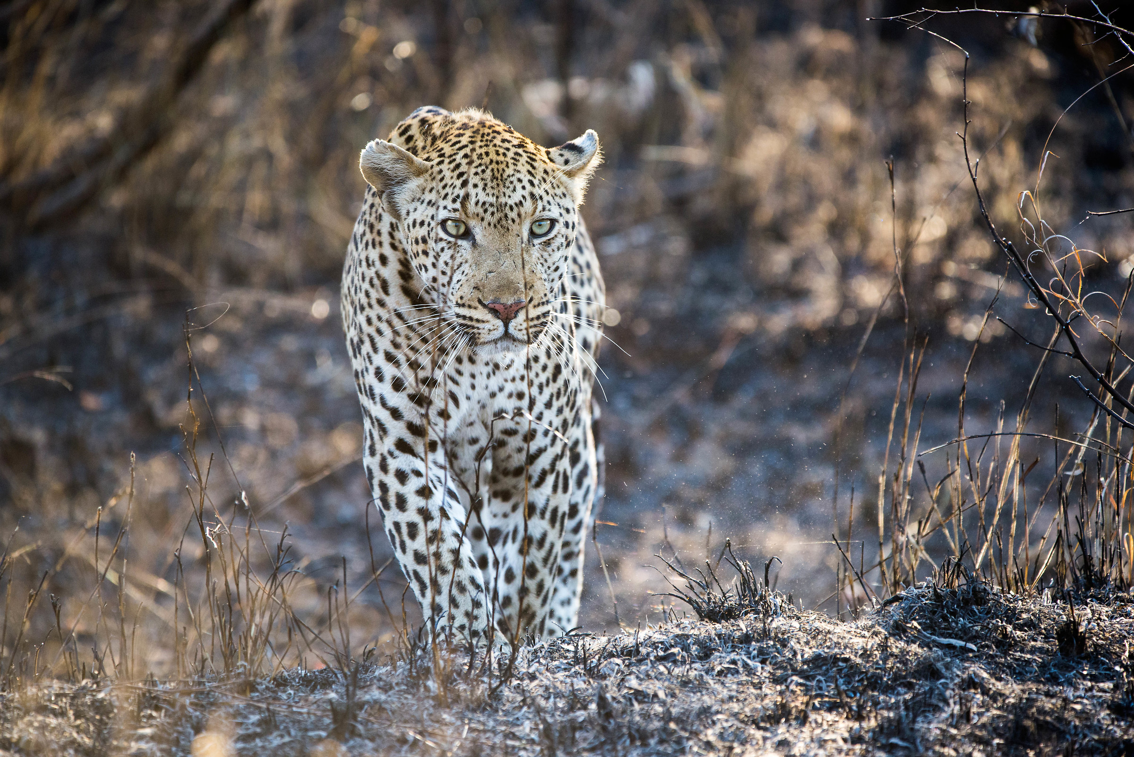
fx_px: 13864
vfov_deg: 3.1
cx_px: 567
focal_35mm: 440
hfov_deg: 4.7
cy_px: 378
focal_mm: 440
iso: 1600
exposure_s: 1/800
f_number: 6.3
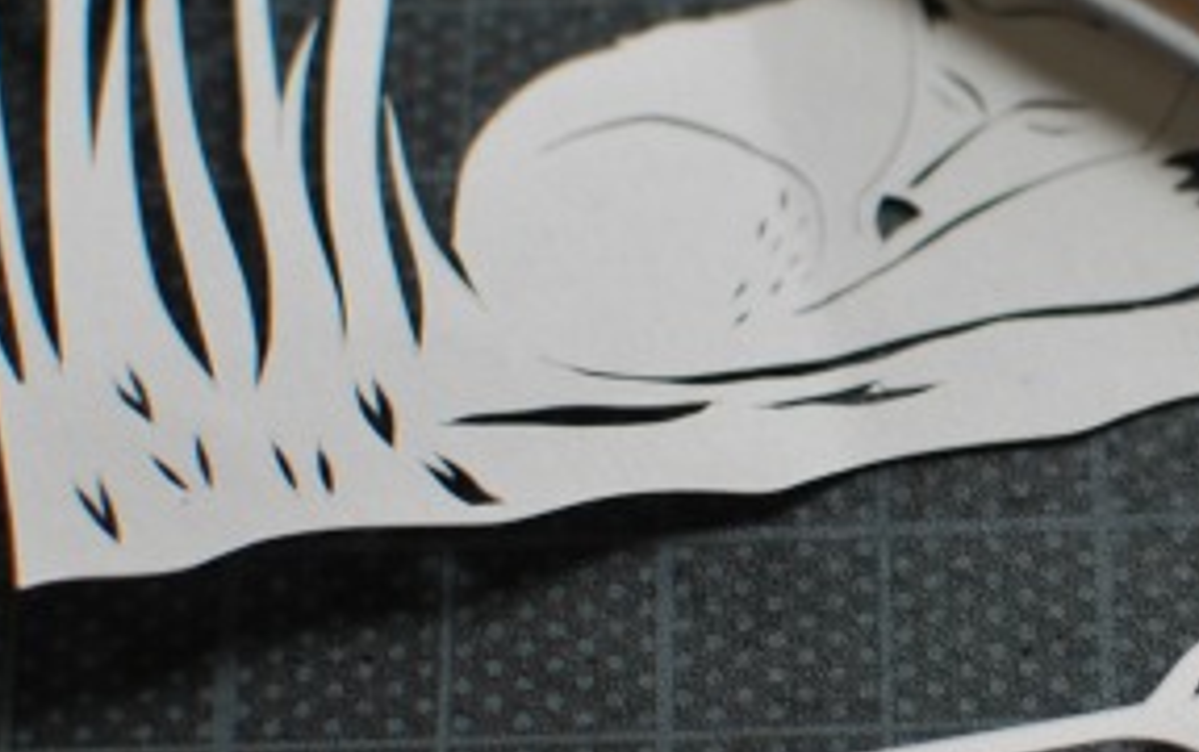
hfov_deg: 16.9
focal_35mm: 121
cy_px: 357
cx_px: 1149
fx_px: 3963
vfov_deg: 10.8
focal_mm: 35
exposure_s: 1/50
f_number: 3.2
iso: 100
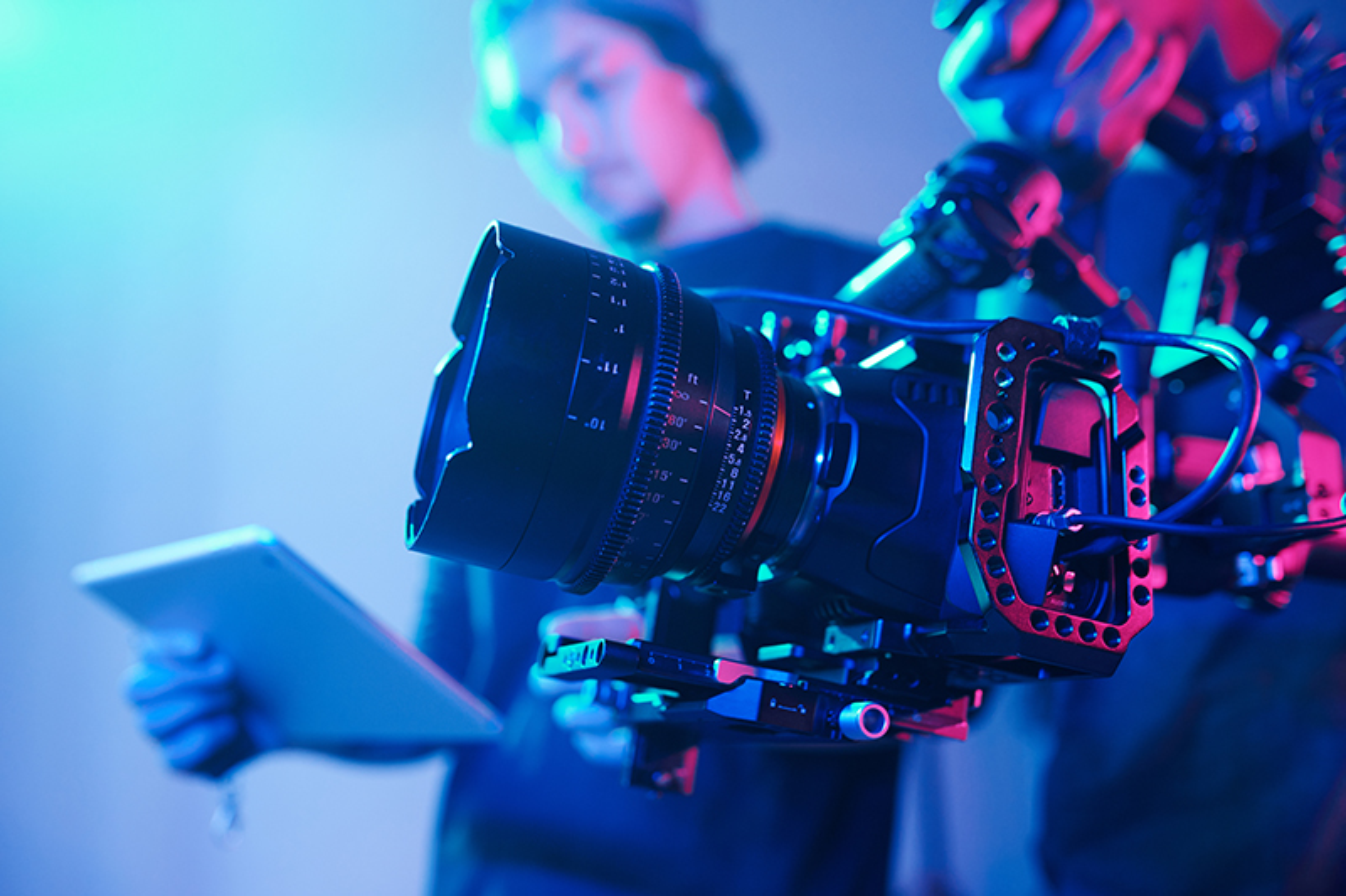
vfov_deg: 37.8
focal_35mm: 35
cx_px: 673
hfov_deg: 54.4
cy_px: 448
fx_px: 1308
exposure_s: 1/100
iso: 1000
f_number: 2.8
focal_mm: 35
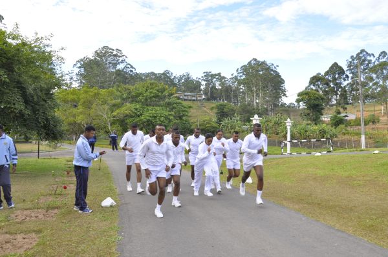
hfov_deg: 67.5
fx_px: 291
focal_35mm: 27
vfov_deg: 47.8
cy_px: 128
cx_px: 194
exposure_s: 1/125
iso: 500
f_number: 8
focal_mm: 18
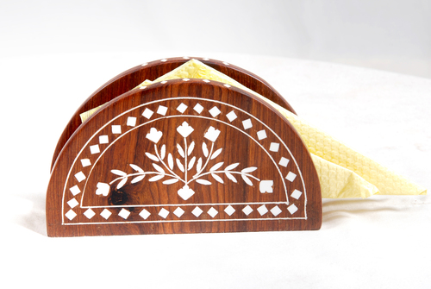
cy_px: 144
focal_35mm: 128
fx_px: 1529
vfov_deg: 10.8
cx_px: 216
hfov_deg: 16.0
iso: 100
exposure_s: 1/100
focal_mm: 85
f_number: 13
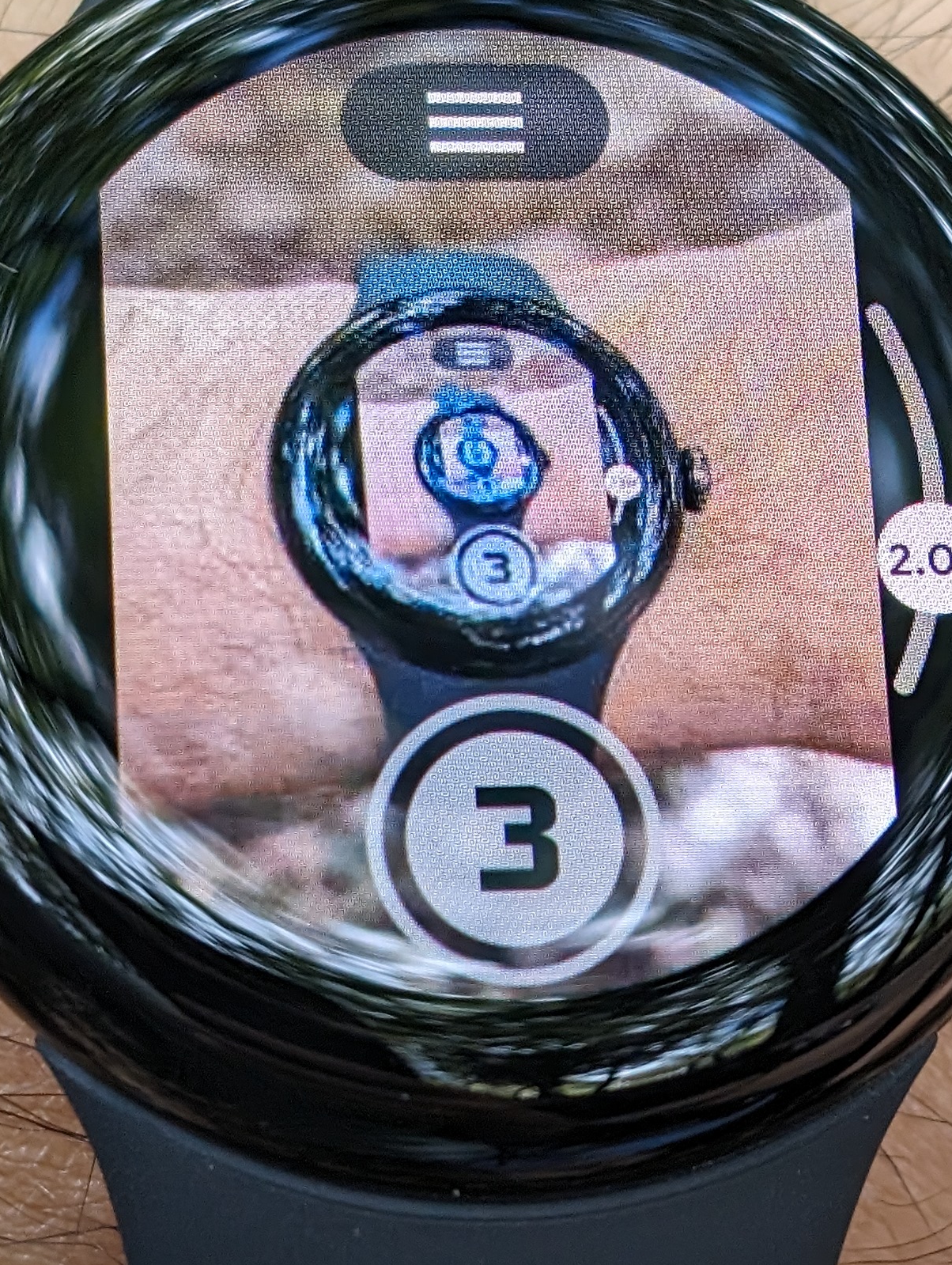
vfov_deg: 15.7
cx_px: 505
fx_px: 4572
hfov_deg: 11.9
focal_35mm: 125
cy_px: 604
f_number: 1.68
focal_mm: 6.9
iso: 87
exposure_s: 1/173
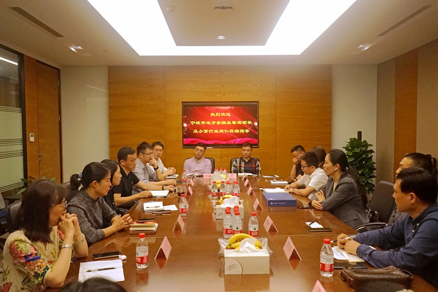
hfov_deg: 61.9
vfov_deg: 43.6
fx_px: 365
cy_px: 146
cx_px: 219
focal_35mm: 30
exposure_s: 1/200
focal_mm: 30
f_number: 7.1
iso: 3200
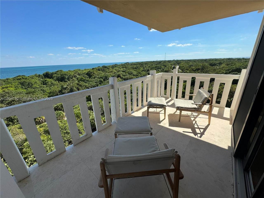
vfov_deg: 85.7
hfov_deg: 102.1
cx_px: 132
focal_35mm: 14
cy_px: 99
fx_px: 107
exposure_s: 1/2083
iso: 50
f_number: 2.2
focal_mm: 2.22
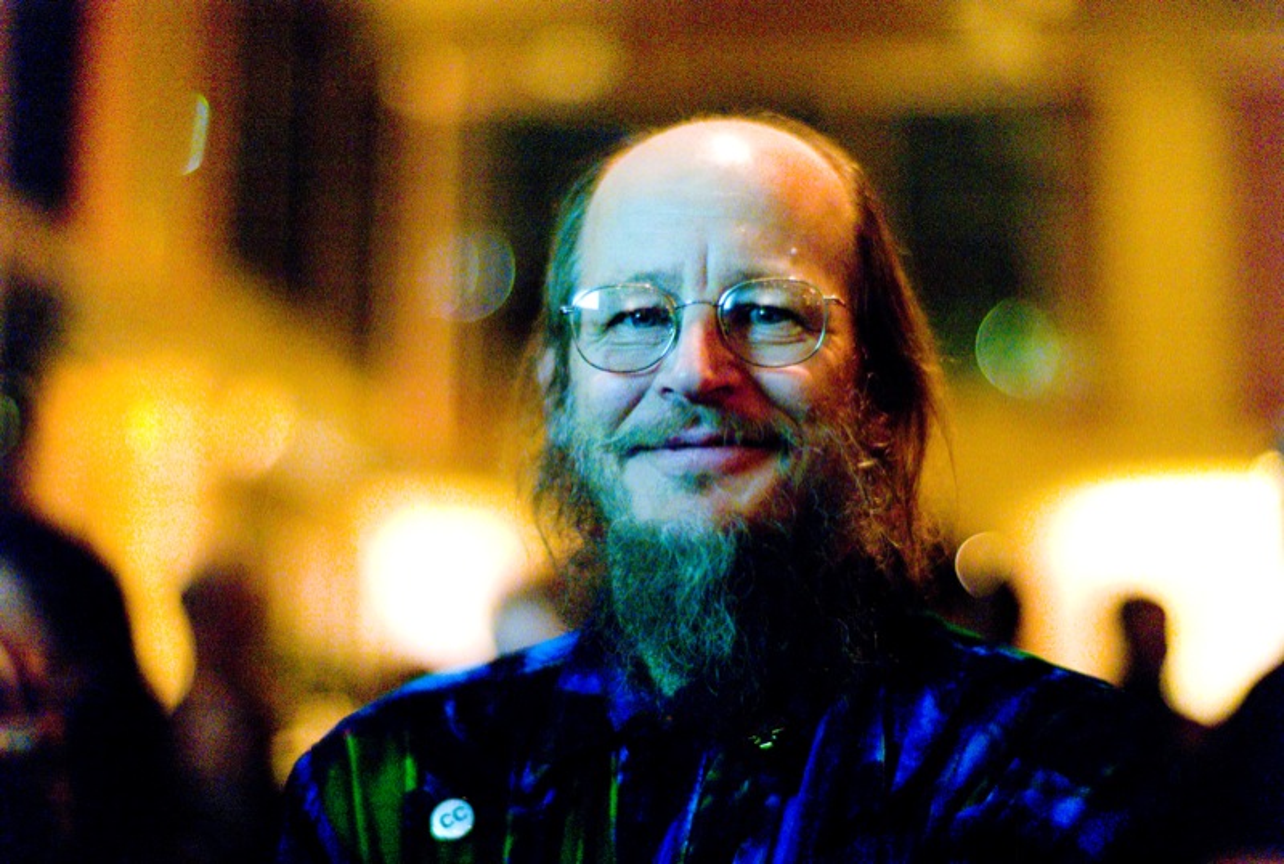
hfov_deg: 30.0
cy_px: 432
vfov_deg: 20.4
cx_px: 642
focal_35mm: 67
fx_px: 2396
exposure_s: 1/60
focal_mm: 50
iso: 640
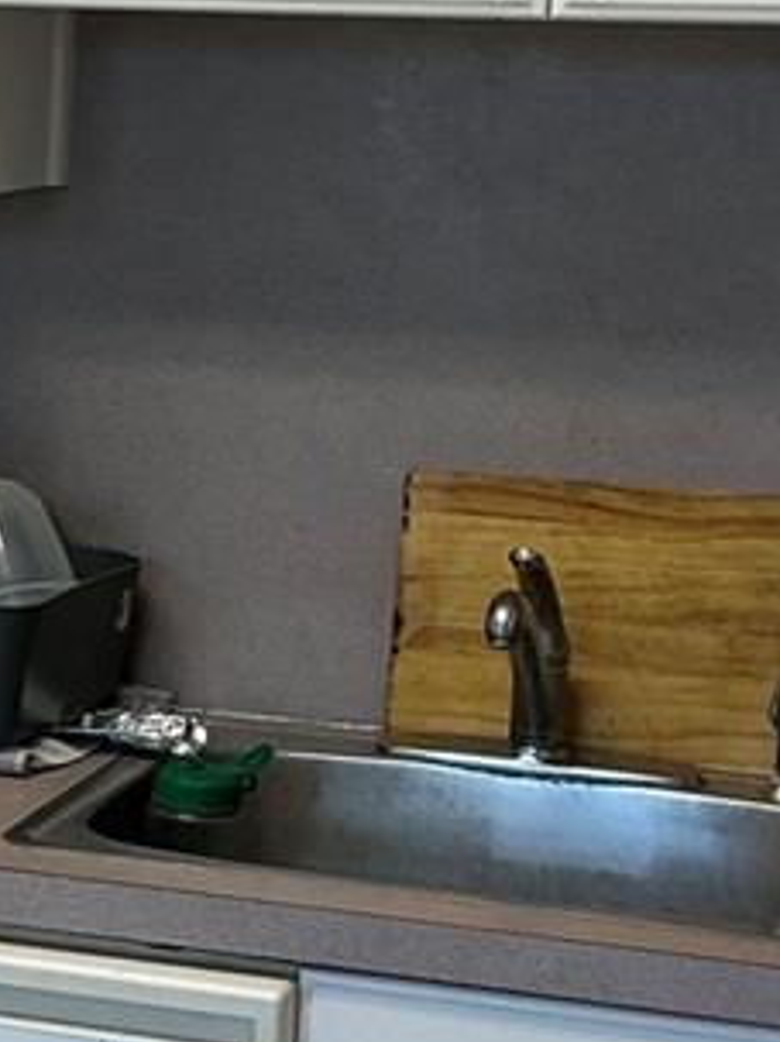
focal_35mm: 111
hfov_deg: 12.9
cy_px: 516
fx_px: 3337
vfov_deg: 17.7
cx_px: -199
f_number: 1.8
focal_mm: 3
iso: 40
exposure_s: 1/60
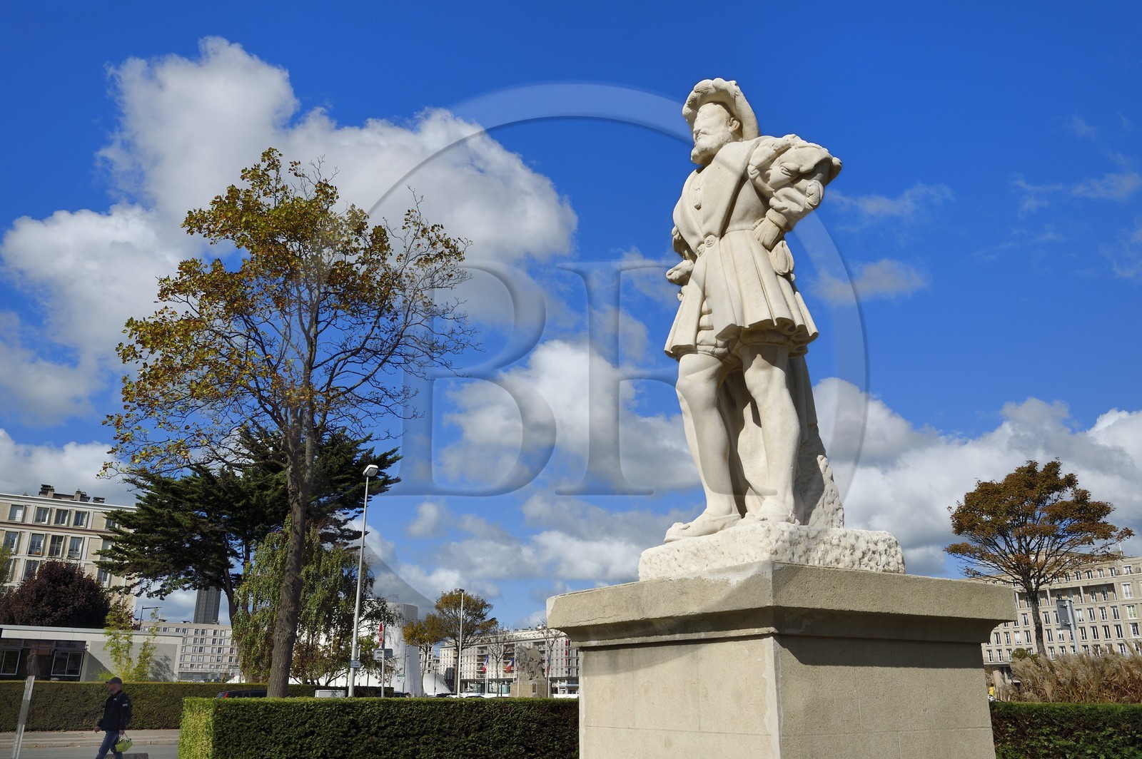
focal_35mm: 29
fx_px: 919
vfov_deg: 44.9
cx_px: 571
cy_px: 380
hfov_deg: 63.7
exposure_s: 1/320
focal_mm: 29
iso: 200
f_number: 16
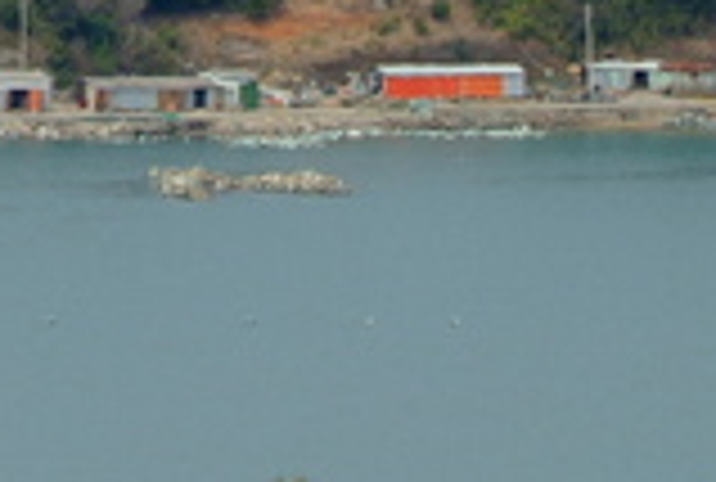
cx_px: -34
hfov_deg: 3.9
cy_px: 113
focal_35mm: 526
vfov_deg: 2.6
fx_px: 10491
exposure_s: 1/250
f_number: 11
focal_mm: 80
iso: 200
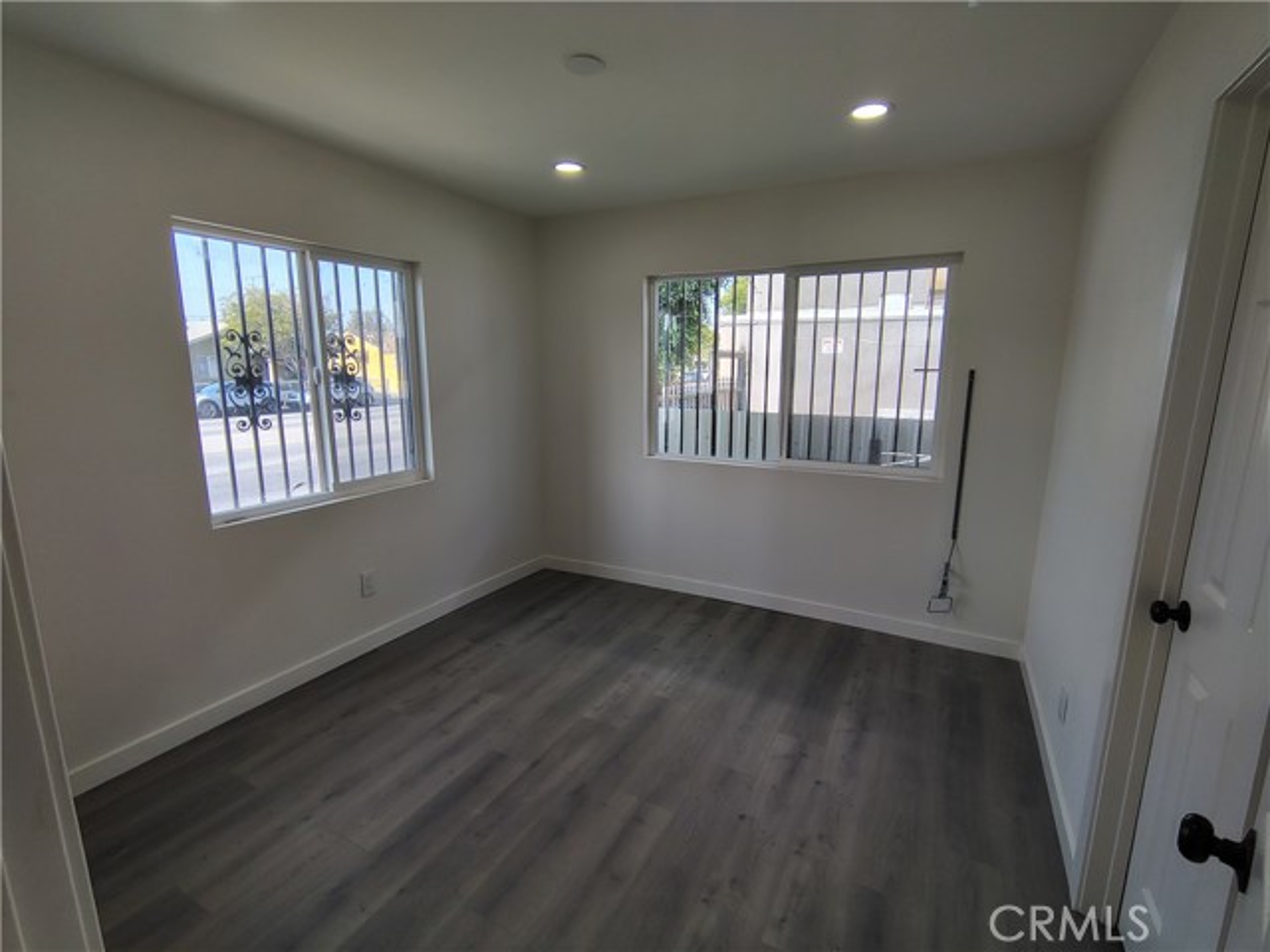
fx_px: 587
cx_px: 635
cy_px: 476
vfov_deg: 78.1
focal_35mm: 16
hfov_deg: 94.5
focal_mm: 2.13
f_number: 2.2
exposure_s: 1/127
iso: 100
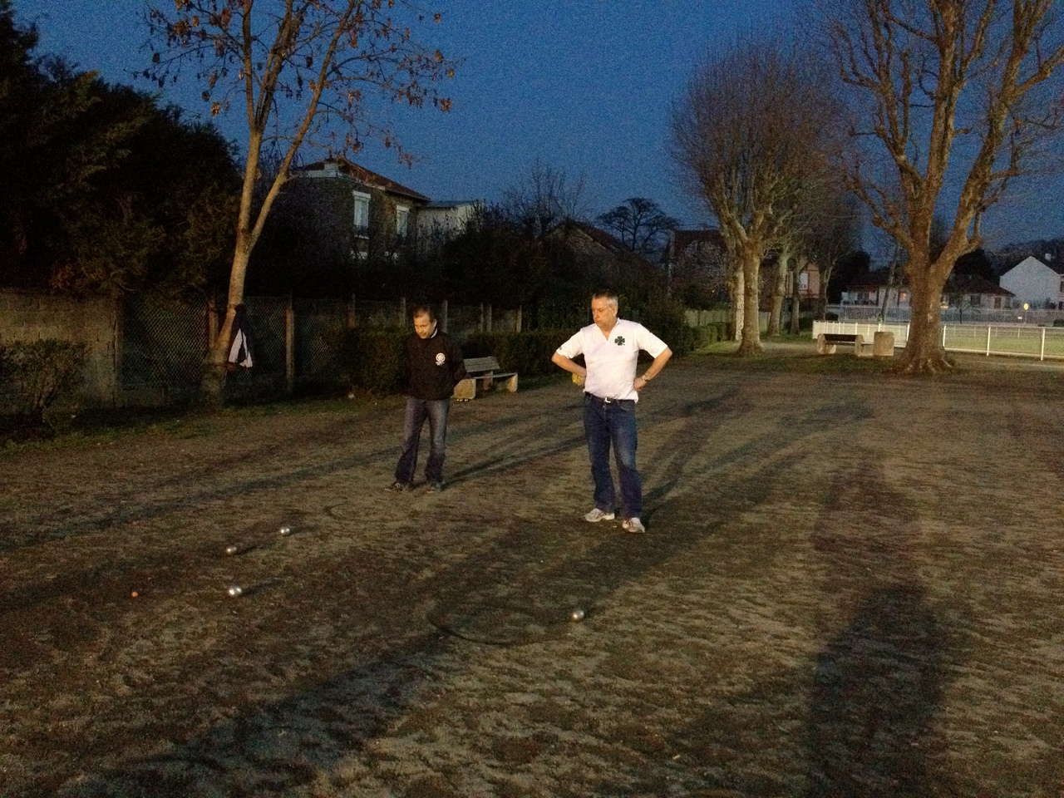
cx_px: 532
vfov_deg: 40.7
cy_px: 399
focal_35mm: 35
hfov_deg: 52.6
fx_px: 1076
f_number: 2.4
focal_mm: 4.28
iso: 800
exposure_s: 1/17
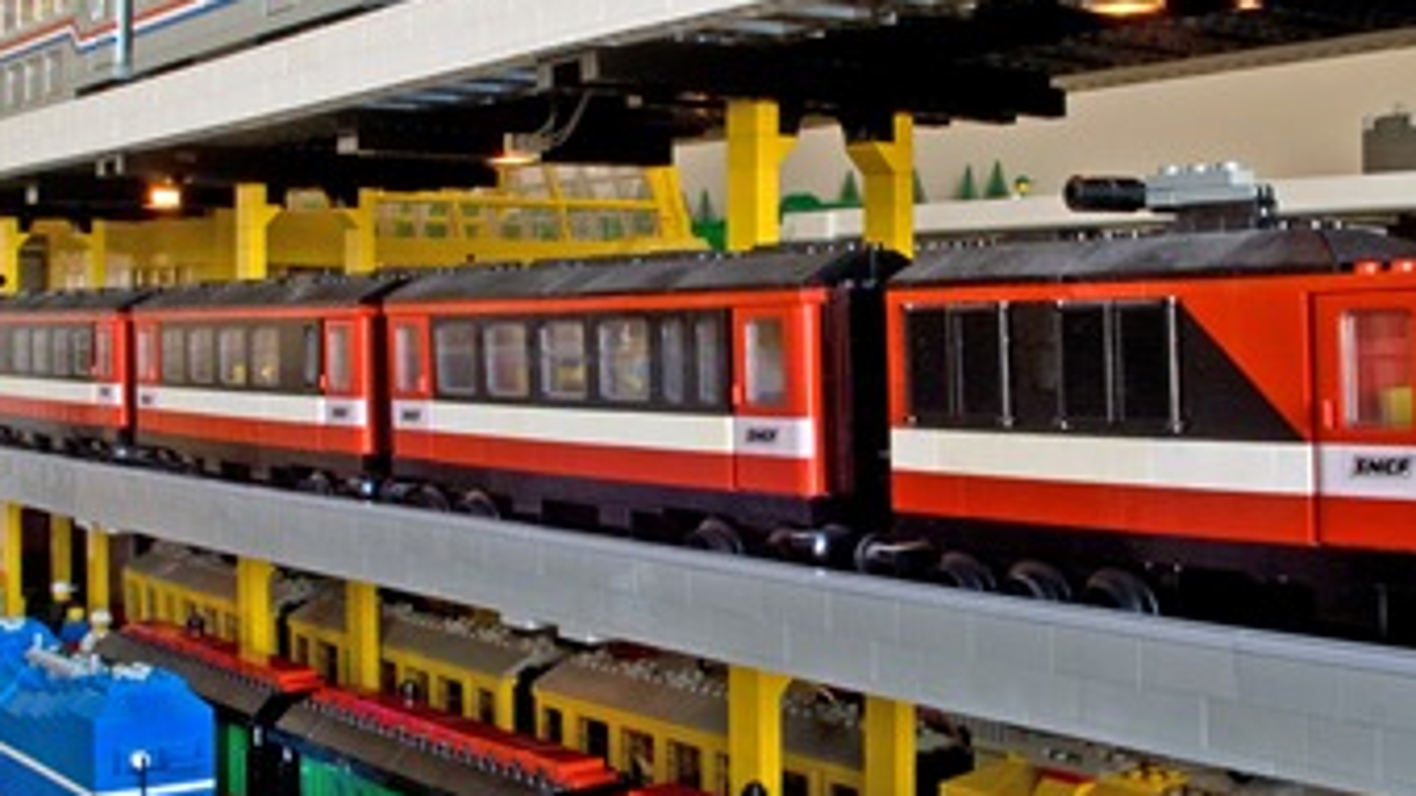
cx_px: 816
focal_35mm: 50
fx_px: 1877
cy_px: 275
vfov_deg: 23.8
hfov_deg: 41.2
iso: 100
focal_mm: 18
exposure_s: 1.5
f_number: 22
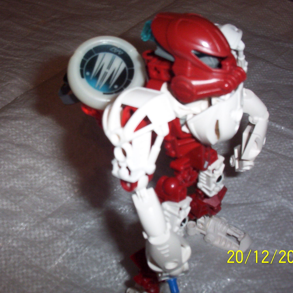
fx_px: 441
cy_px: 146
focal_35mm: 46
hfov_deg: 36.8
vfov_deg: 36.8
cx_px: 136
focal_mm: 6
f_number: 4.5
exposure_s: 1/30
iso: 140
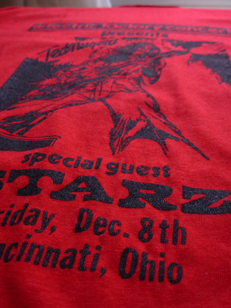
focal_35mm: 38
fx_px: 338
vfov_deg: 49.0
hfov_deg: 37.7
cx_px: 116
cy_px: 154
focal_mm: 6.3
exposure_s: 1/114
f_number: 2.9
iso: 50
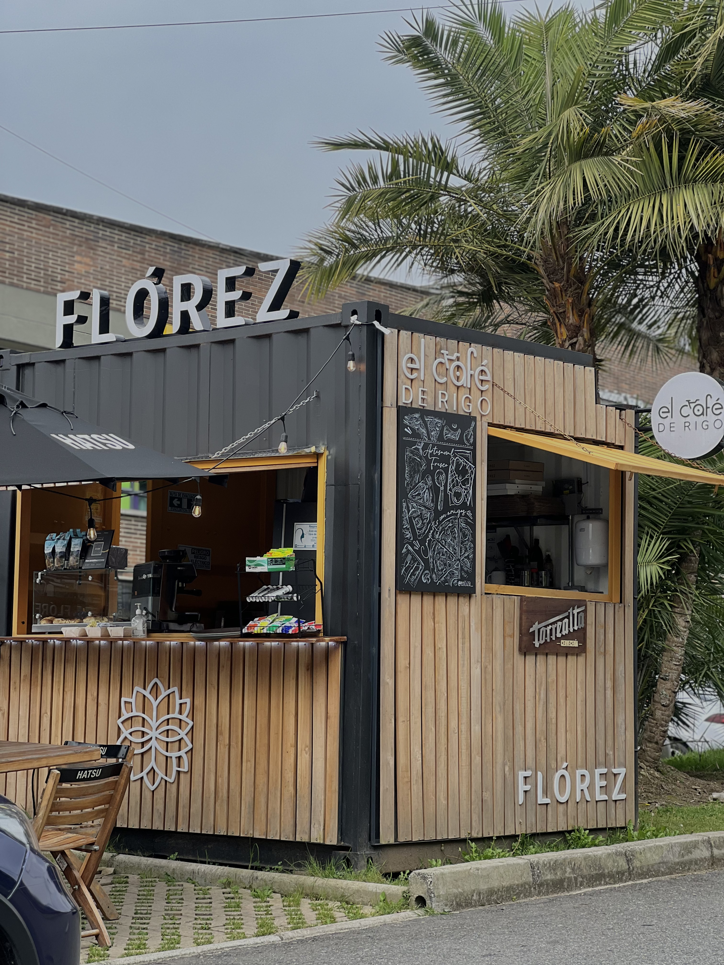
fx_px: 2147
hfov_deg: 19.1
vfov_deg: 25.3
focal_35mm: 77
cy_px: 482
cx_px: 362
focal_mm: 9
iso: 25
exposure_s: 1/256
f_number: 2.8
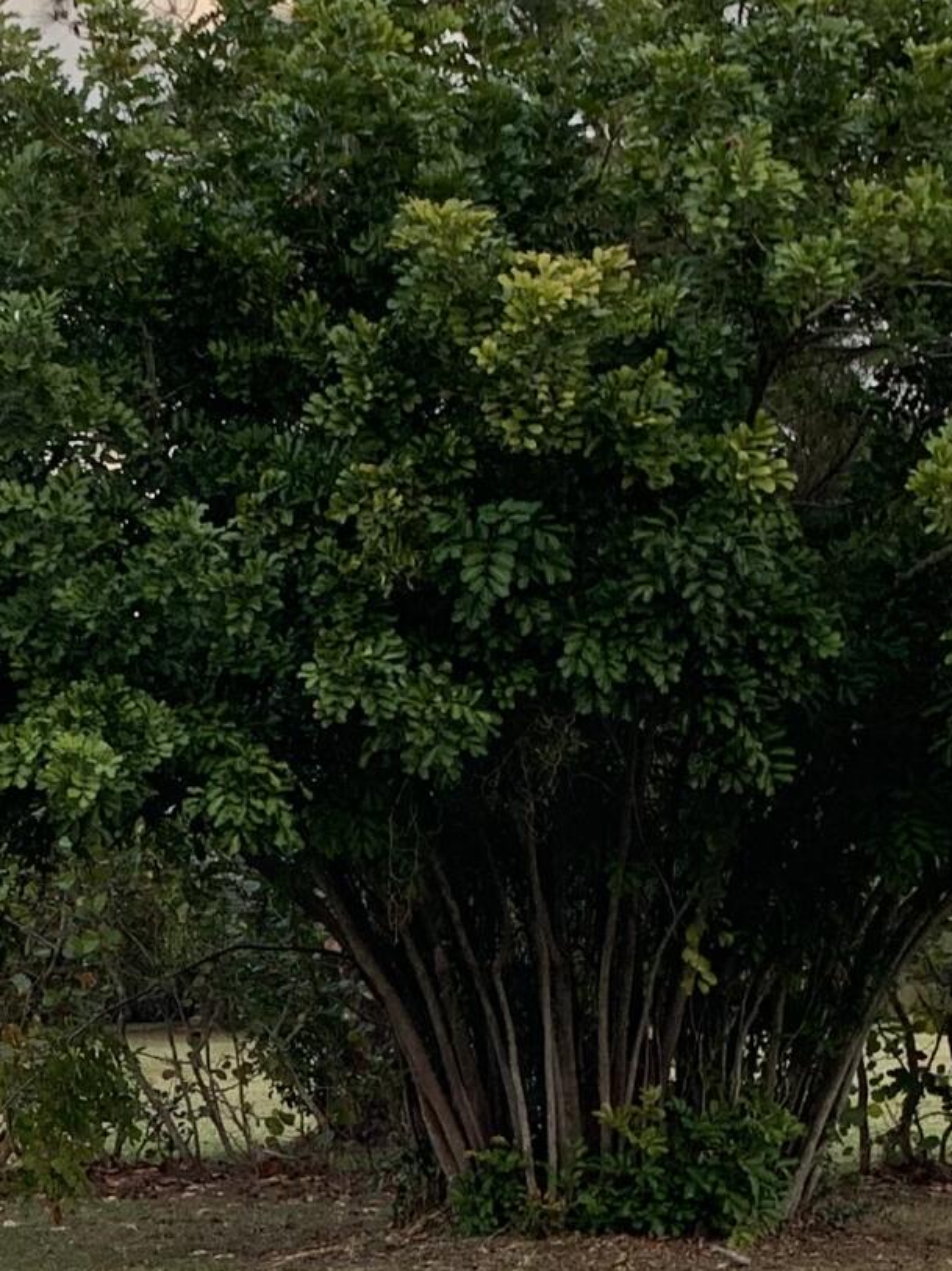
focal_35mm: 96
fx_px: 3523
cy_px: 1132
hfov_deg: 14.7
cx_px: -281
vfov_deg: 20.1
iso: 32
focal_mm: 4.25
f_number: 1.8
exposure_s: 1/122
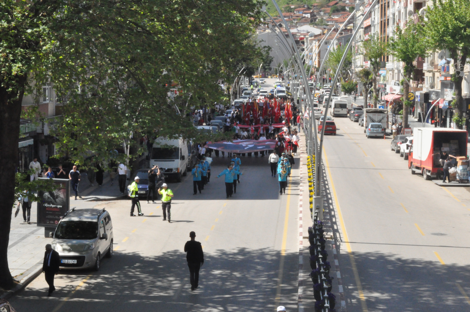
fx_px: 1076
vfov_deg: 16.5
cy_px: 156
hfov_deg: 24.6
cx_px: 235
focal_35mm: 82
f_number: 36
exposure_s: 1/200
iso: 3200
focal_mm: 55
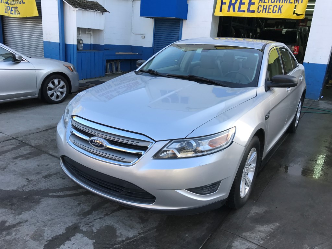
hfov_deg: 63.4
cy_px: 124
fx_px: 269
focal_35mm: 28
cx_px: 166
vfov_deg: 49.7
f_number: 1.8
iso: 20
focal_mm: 3.99
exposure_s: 1/351
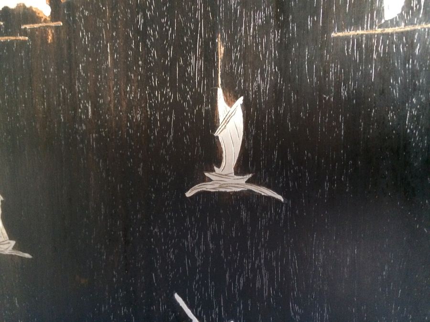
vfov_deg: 46.8
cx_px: 215
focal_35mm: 30
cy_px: 161
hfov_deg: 60.0
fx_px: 373
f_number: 2.2
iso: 500
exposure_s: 1/15
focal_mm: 4.12
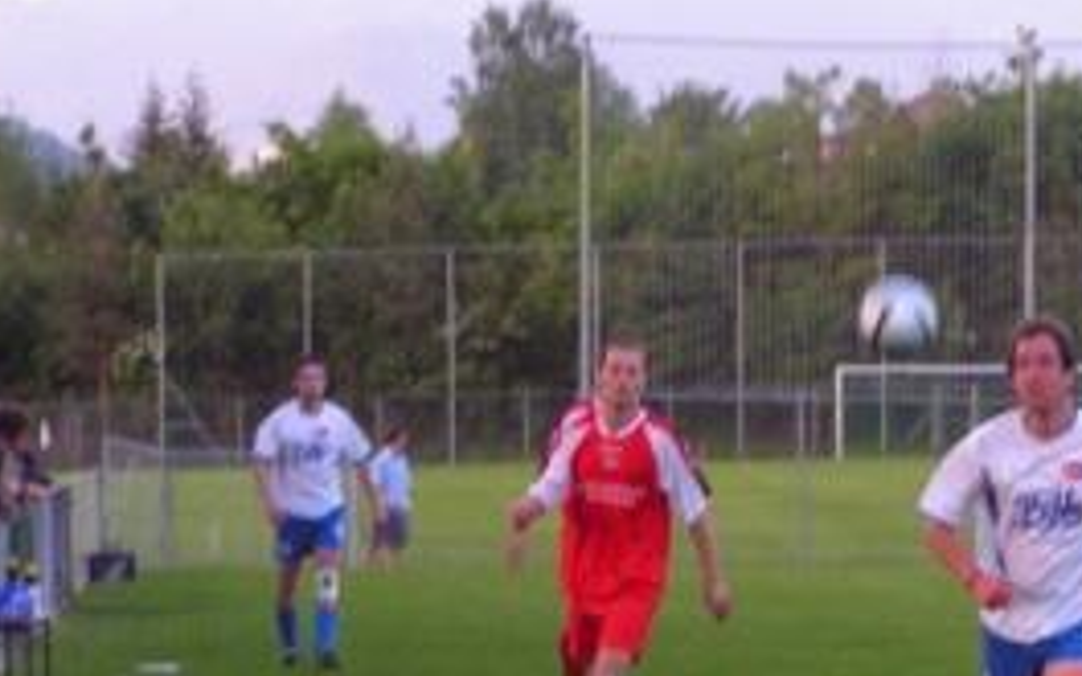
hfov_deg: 9.9
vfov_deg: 6.2
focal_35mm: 212
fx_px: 6251
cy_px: 582
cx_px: 881
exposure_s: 1/100
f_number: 3.2
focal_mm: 19.6
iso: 200
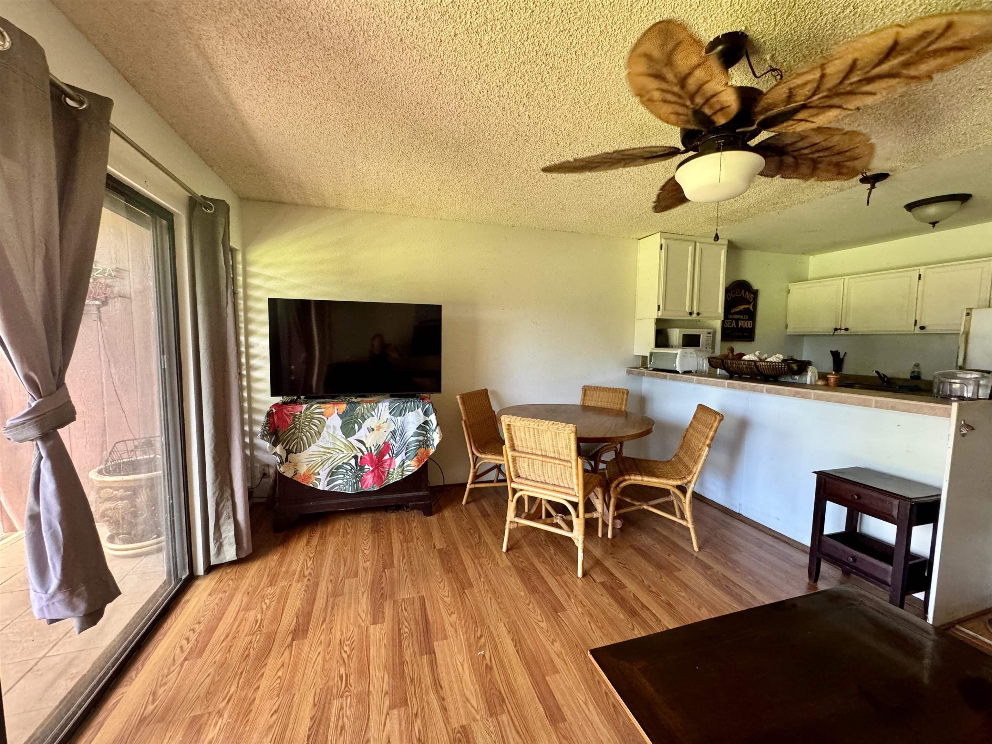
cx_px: 496
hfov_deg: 102.1
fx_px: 401
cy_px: 372
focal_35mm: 14
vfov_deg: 85.7
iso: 320
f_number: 2.2
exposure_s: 1/99
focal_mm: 2.22
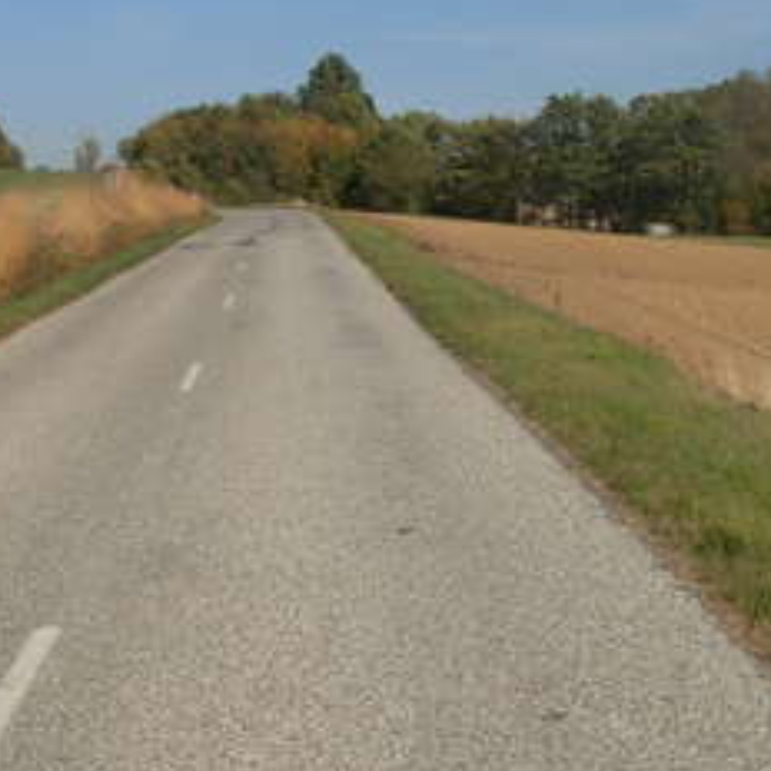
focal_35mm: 87
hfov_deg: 19.5
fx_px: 2192
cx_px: 50
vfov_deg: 19.8
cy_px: 176
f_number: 4.9
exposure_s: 1/836
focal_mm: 6.3
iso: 79
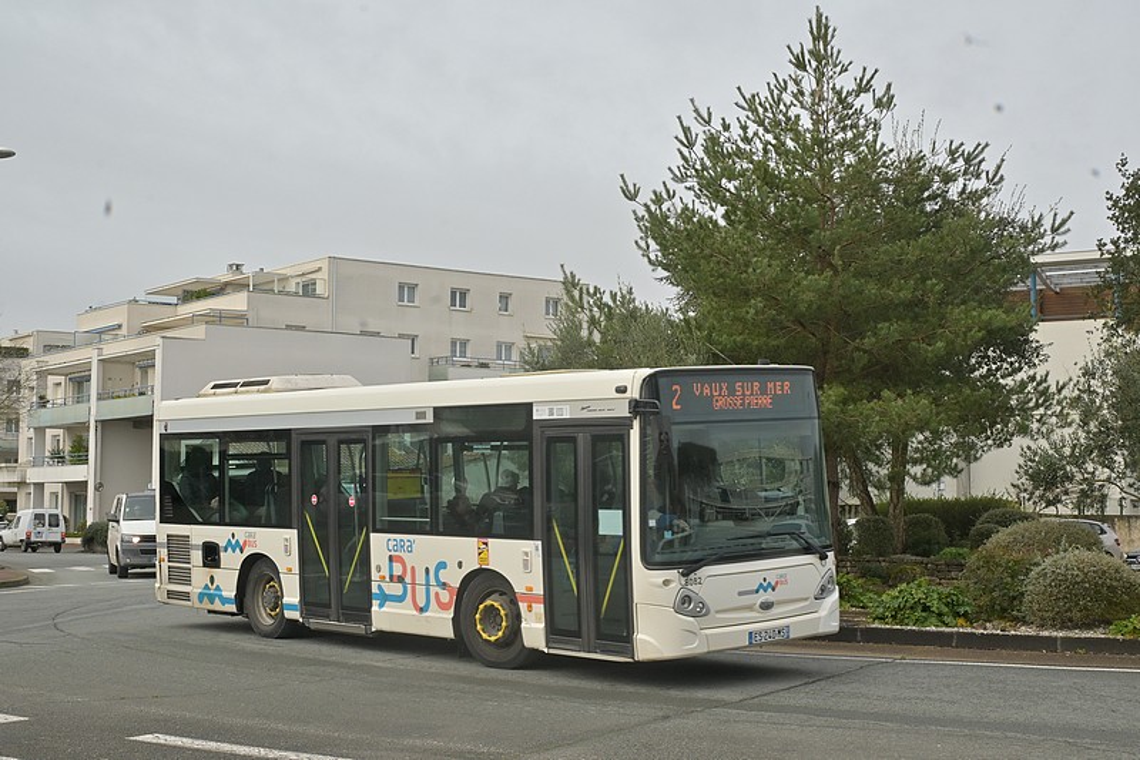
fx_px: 1662
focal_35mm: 52
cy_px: 380
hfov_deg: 37.9
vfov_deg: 25.7
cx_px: 570
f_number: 14
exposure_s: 1/400
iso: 500
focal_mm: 35
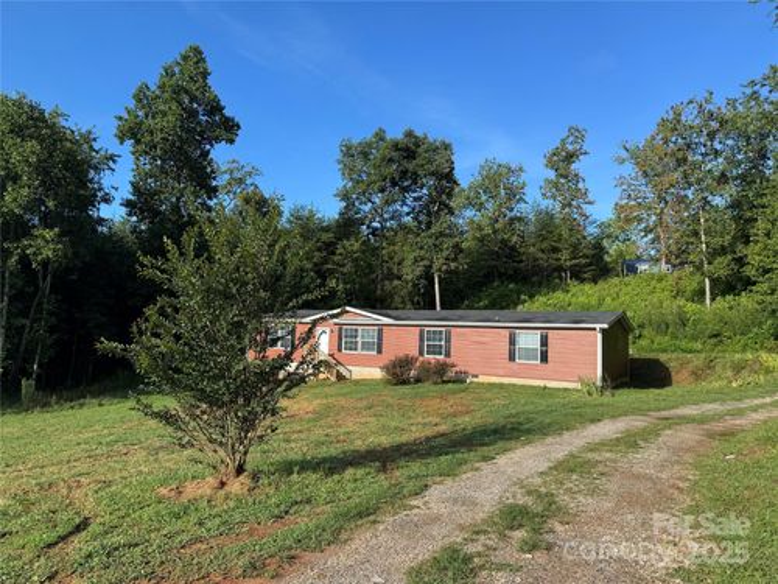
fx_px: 539
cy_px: 292
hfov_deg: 71.6
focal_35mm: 24
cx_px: 389
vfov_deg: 56.8
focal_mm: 6.76
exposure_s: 1/2041
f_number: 1.78
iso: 80
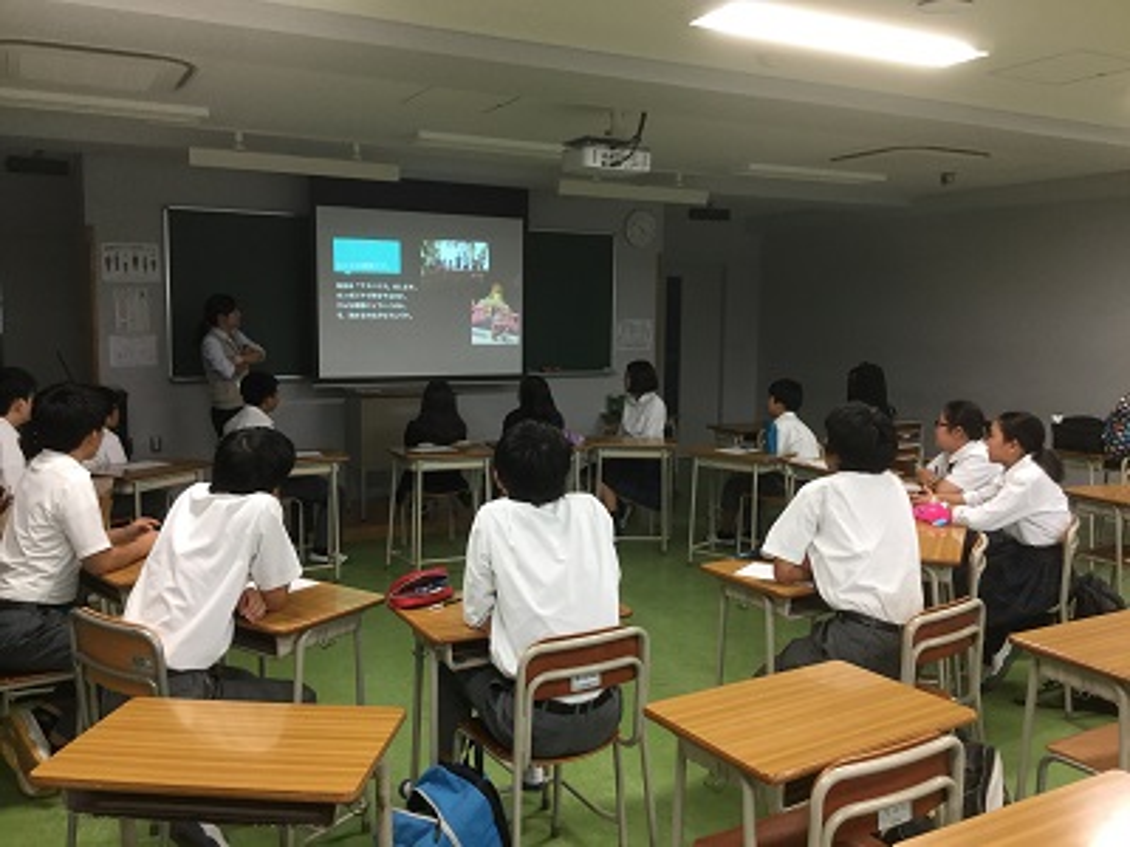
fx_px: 1012
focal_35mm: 31
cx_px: 565
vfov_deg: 45.4
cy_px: 424
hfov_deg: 58.4
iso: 50
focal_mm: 3.3
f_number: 2.4
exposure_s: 1/30
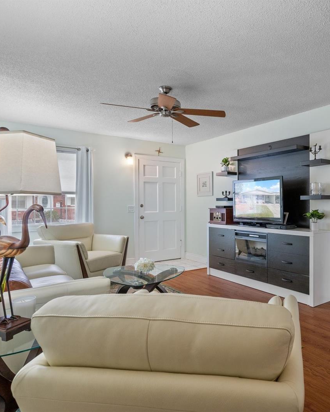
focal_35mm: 24
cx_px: 237
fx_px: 293
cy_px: 206
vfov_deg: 70.3
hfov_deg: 56.6
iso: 320
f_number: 9
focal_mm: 17
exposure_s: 2.5
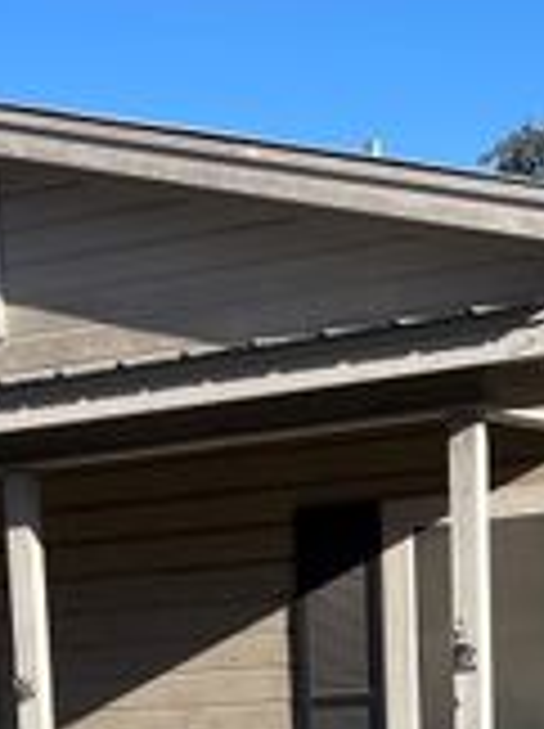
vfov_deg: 17.1
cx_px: -54
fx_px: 2248
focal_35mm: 107
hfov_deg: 13.5
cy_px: 1010
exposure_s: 1/2817
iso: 32
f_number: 1.6
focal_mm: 4.2
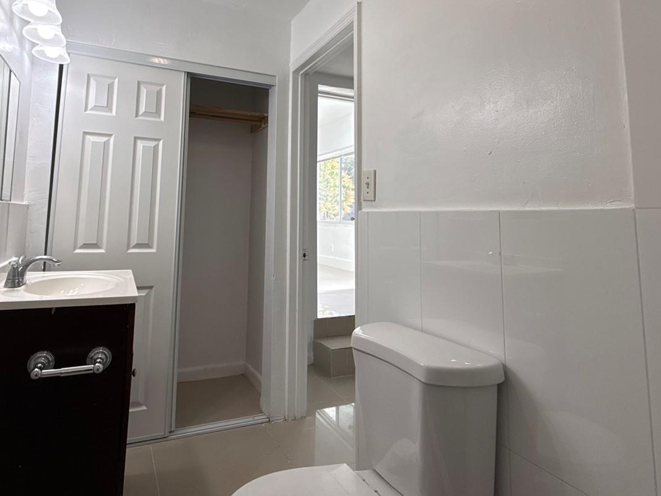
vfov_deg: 62.2
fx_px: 401
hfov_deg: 78.5
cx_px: 282
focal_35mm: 21
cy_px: 175
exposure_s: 1/120
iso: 50
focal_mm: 2.22
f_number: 2.2
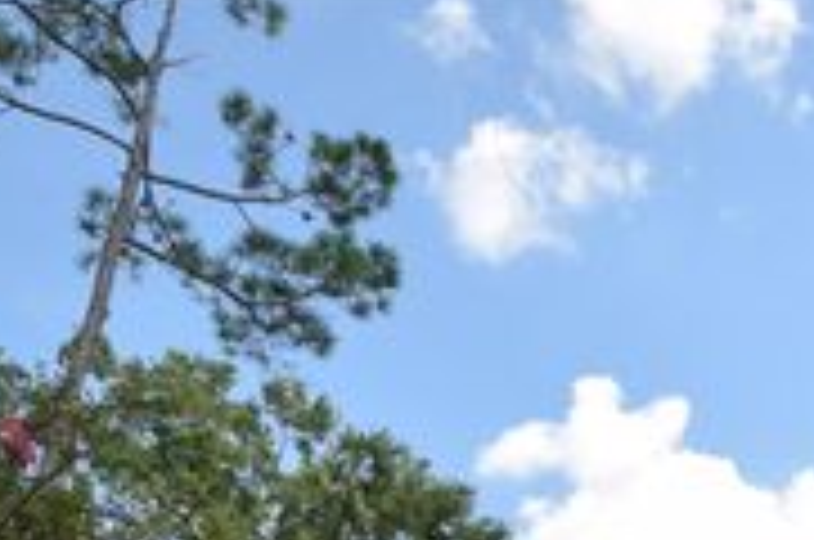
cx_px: 801
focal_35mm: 48
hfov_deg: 37.4
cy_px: 736
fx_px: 1076
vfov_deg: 24.0
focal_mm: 11.5
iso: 100
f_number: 8
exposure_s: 1/200
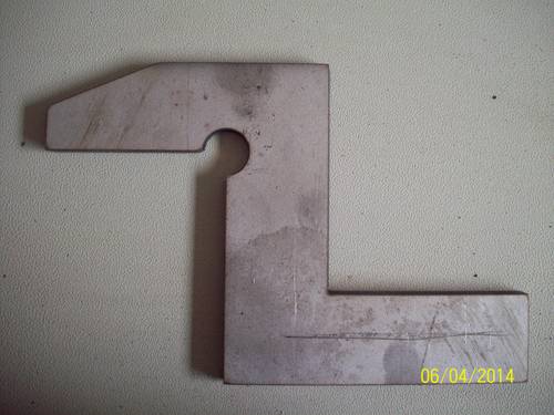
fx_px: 592
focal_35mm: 37
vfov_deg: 38.7
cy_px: 208
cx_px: 277
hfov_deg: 50.1
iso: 102
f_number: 2.8
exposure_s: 1/45
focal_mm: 6.2
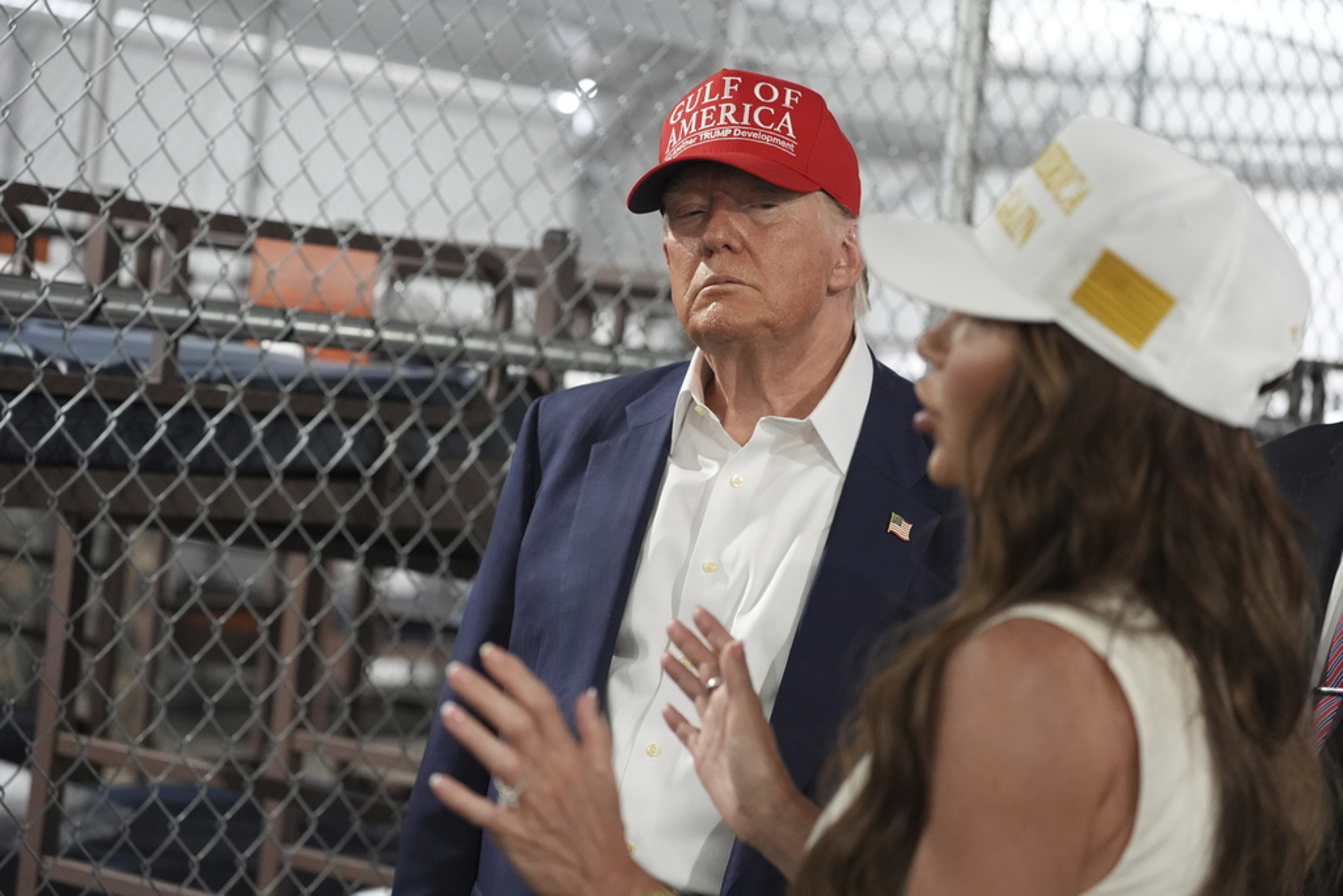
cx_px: 672
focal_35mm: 100
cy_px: 448
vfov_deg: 13.7
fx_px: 3731
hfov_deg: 20.4
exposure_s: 1/100
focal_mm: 100
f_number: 4.5
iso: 4000
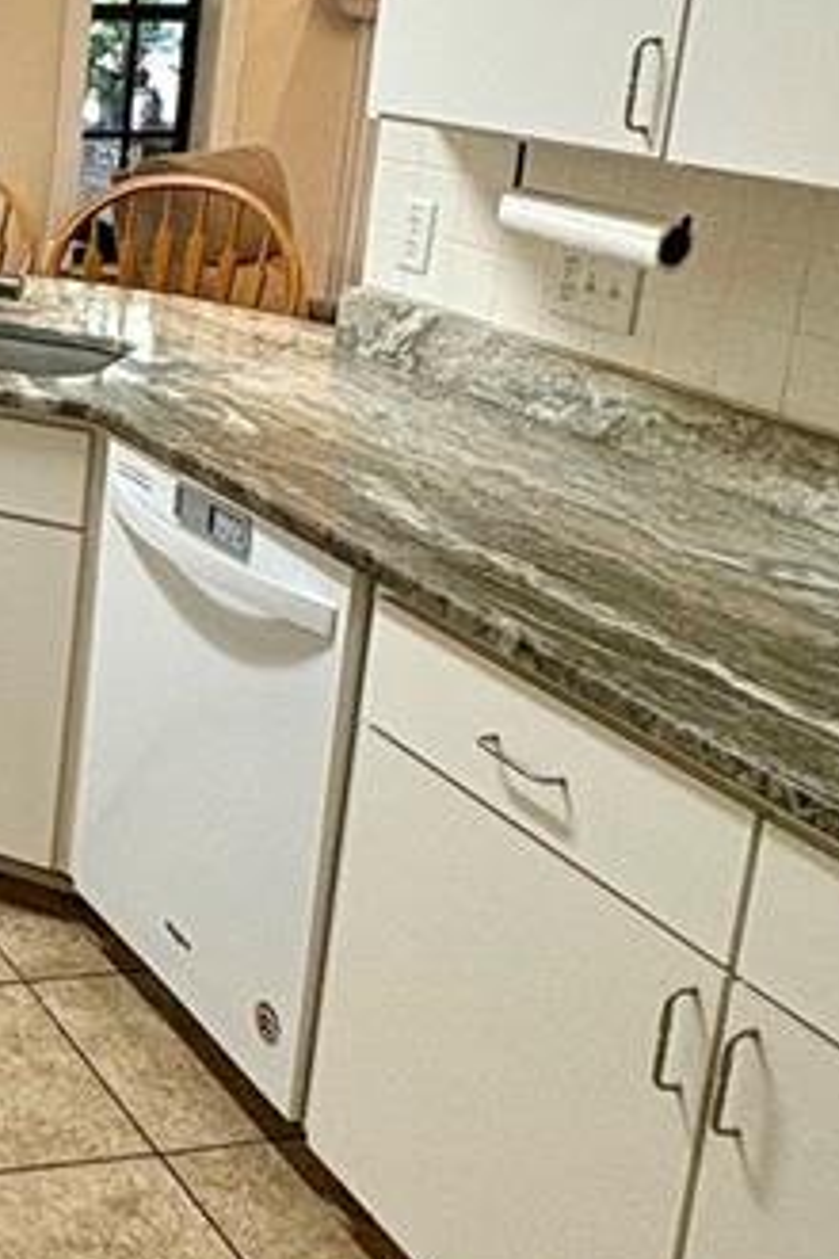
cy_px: 366
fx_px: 1853
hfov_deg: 21.3
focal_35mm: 53
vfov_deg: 36.9
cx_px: -435
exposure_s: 1/60
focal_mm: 2.22
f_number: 2.2
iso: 160
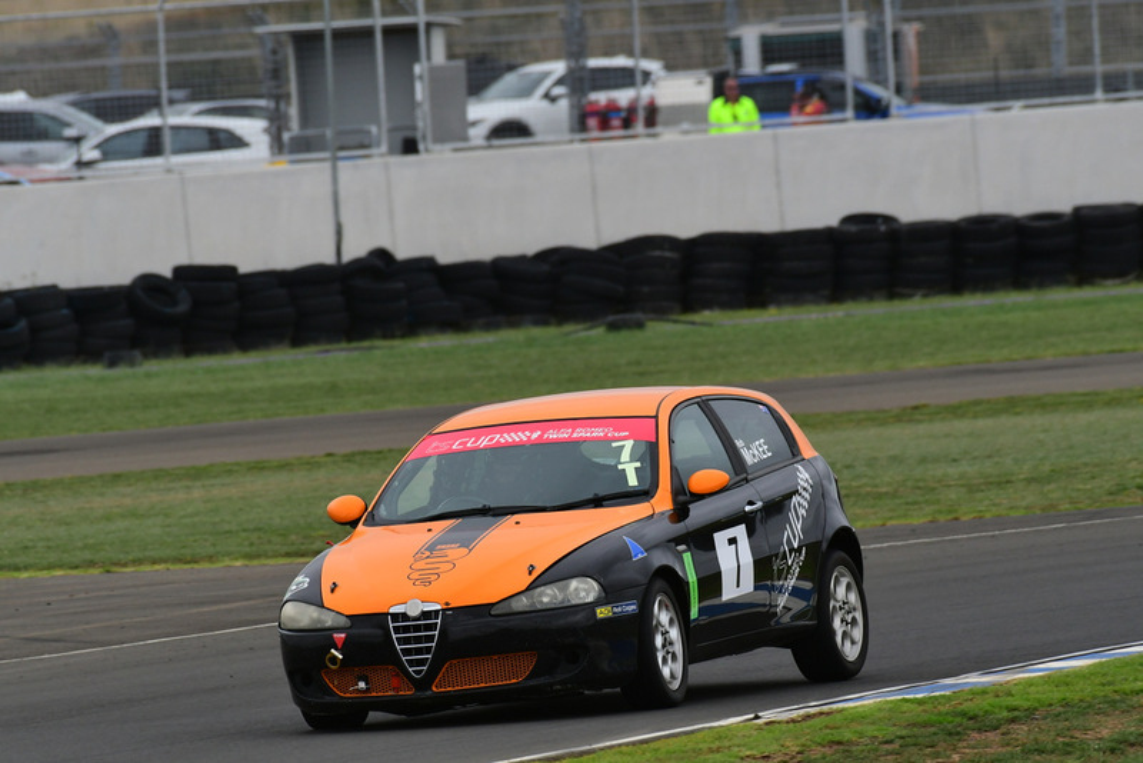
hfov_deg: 2.7
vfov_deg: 1.8
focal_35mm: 750
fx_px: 23820
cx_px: 572
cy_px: 382
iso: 640
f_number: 10
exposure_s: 1/640
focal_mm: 500
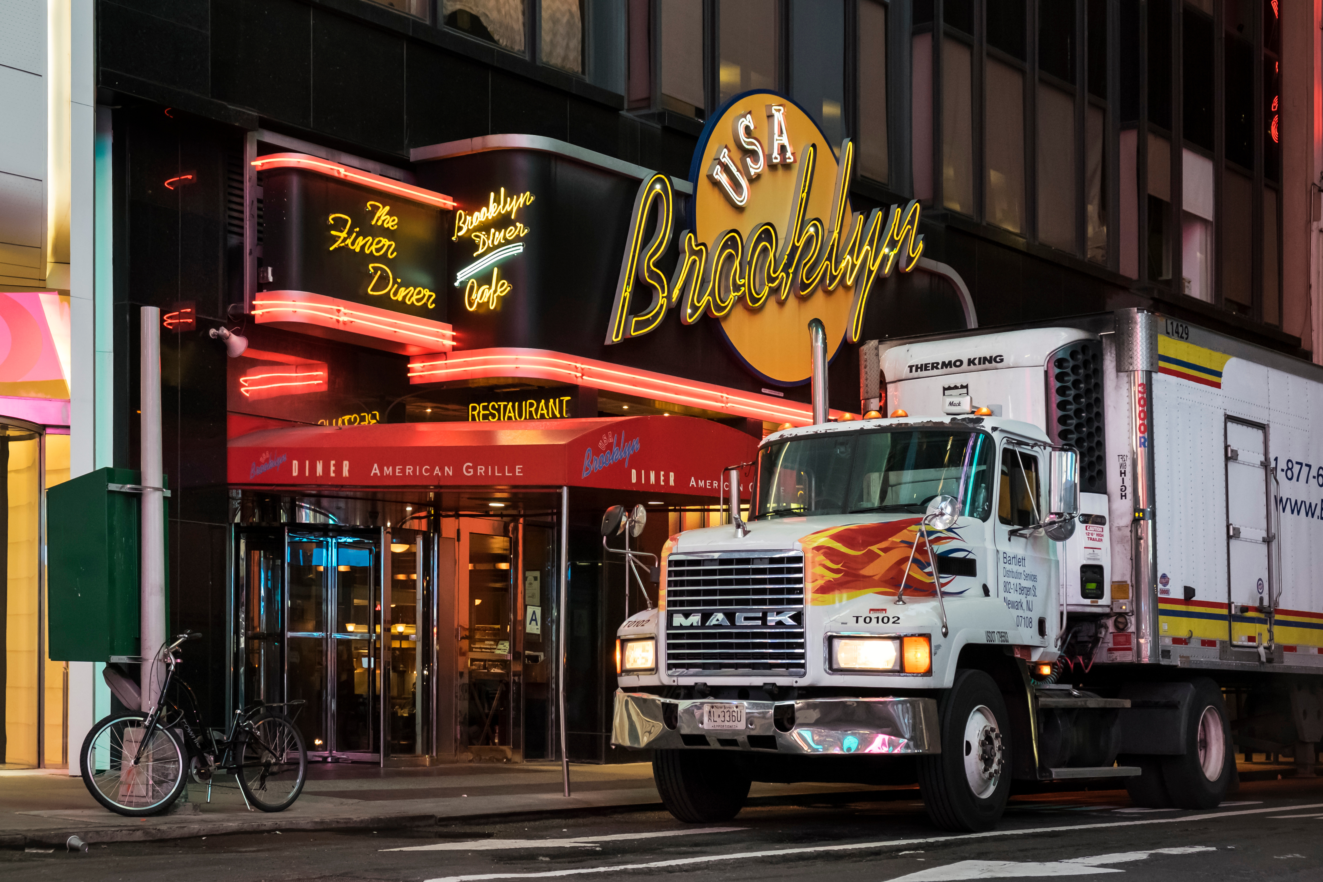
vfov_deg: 22.3
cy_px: 441
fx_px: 2242
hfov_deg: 32.9
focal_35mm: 61
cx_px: 662
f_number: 5.6
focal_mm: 40.7
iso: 3200
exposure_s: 1/60
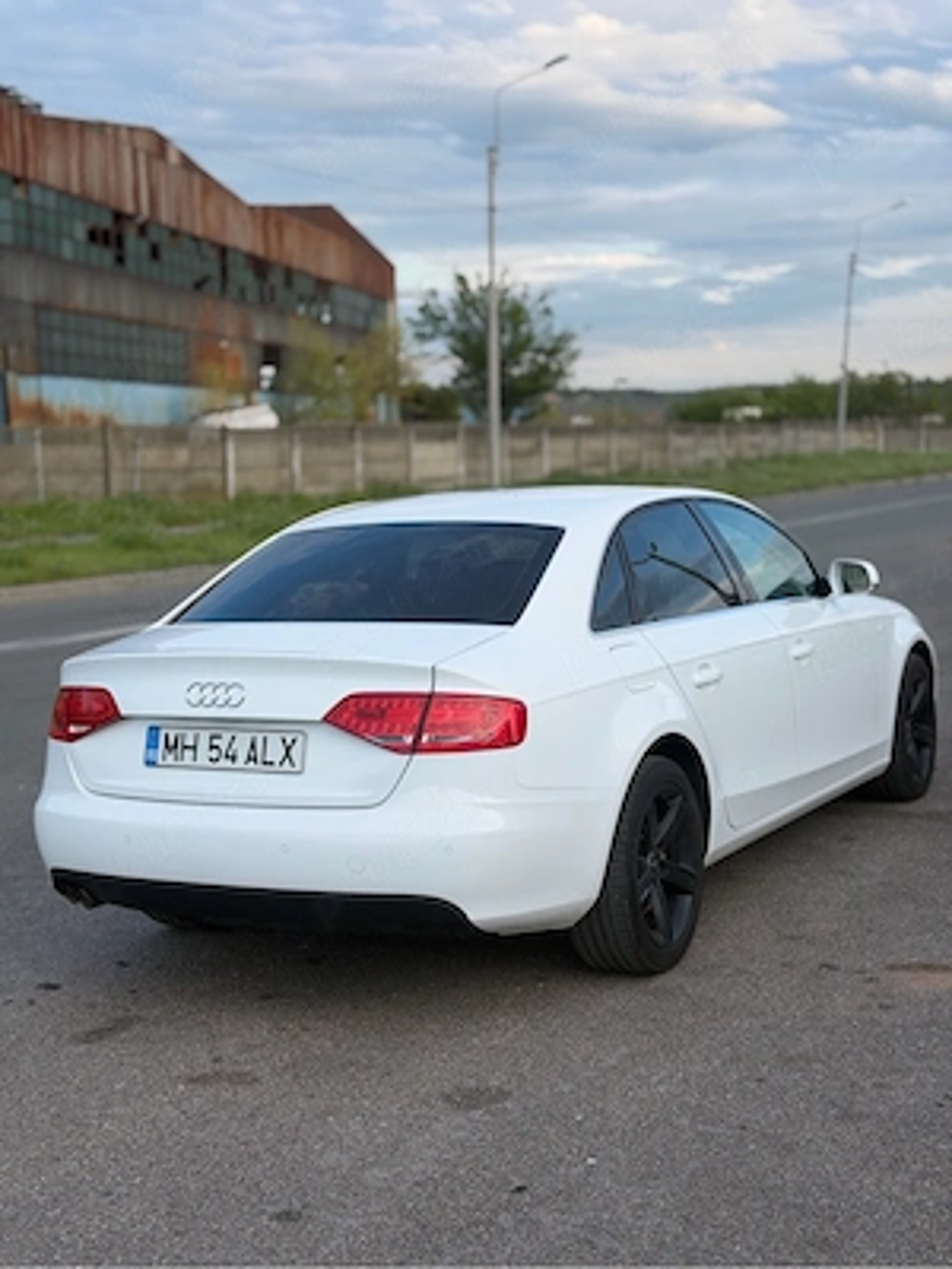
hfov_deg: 30.3
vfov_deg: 39.7
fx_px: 1760
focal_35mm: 48
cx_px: 476
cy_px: 634
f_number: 1.78
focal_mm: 6.76
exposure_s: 1/1353
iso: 64
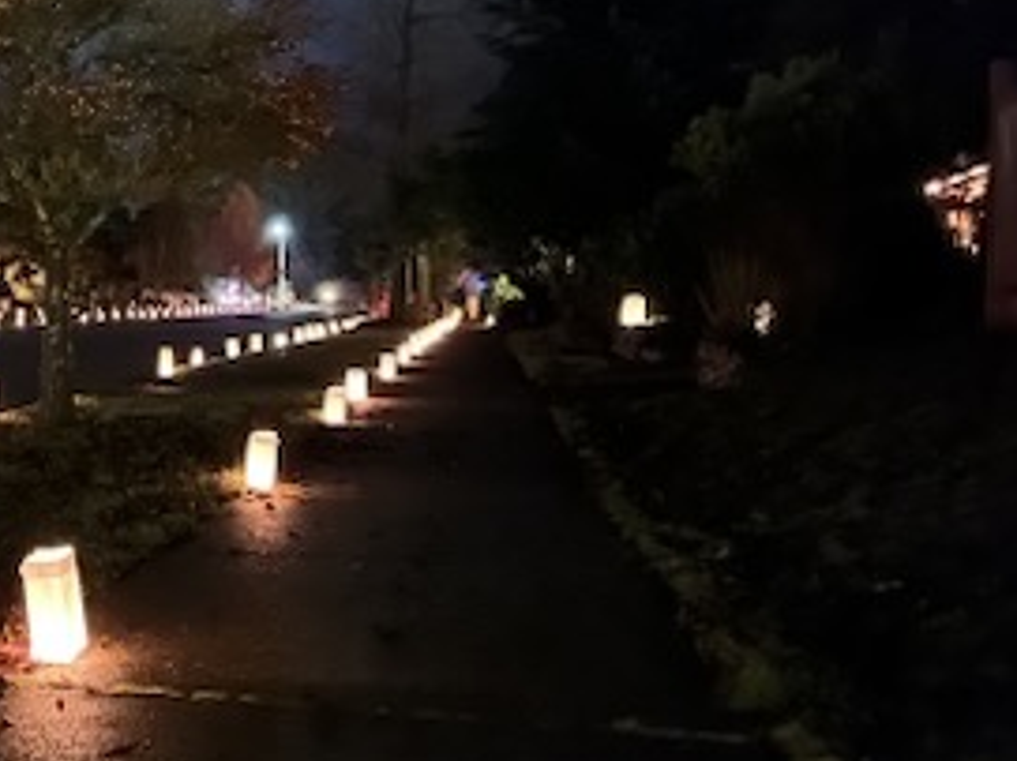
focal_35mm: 48
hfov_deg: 37.2
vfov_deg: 30.2
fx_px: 1410
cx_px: 105
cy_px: 317
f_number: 1.6
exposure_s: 1/5
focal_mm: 5.1
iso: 10000
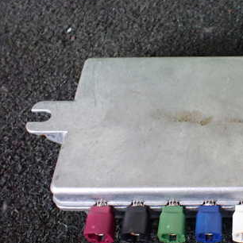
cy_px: 129
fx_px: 413
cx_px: 237
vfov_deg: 32.8
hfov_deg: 30.7
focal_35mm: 52
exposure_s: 1/50
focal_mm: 5.4
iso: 800
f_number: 2.3
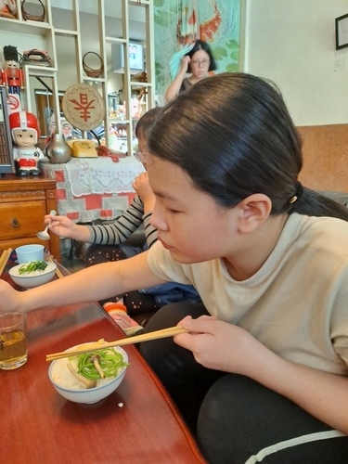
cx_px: 174
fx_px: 322
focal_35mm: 24
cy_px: 232
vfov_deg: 71.6
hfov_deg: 56.8
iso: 500
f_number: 1.8
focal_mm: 5.23
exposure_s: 1/24
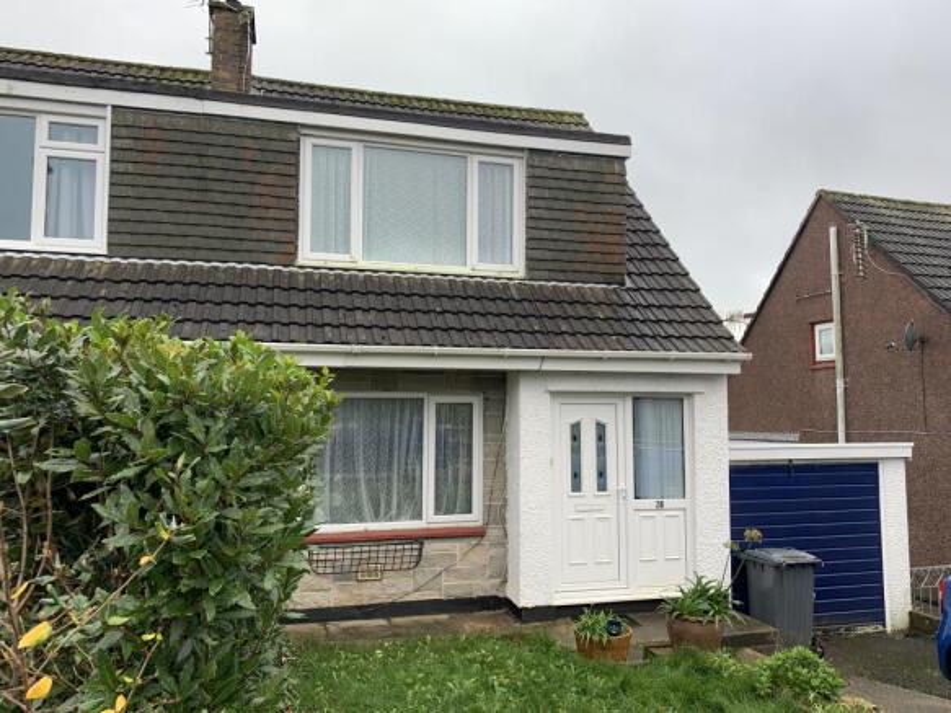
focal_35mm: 26
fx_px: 714
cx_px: 476
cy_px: 356
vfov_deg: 53.0
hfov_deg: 67.3
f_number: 1.8
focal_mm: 4.25
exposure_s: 1/235
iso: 25
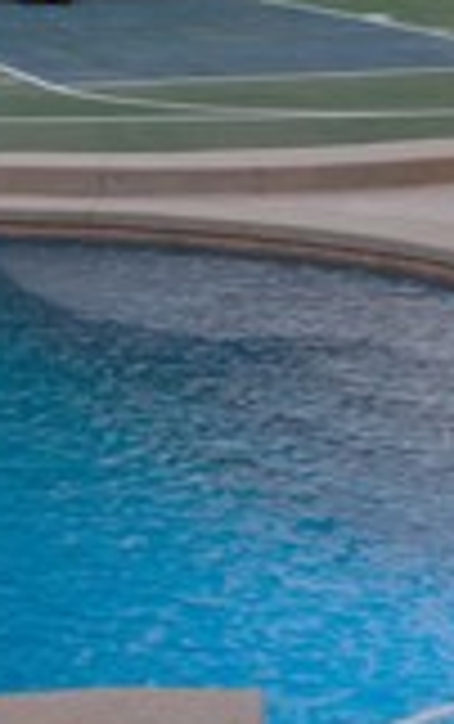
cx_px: -351
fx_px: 2152
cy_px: 49
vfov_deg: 18.7
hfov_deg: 11.2
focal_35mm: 109
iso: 320
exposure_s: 1/8
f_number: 8
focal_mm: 18
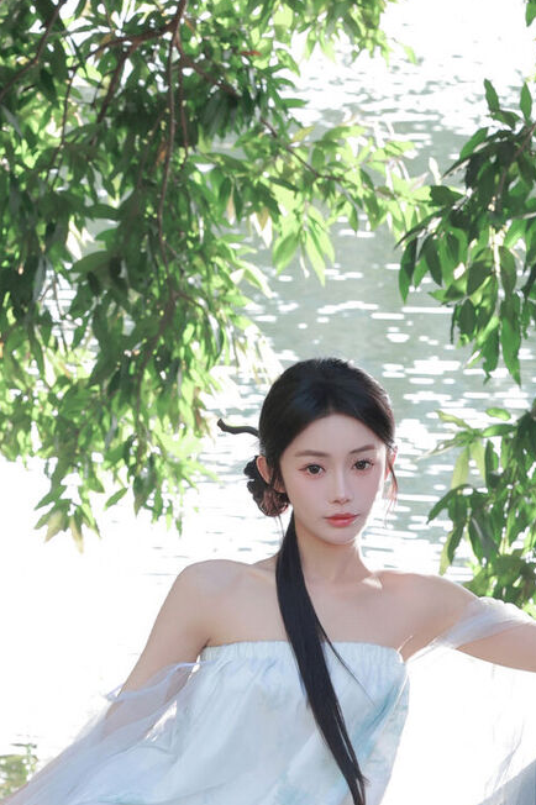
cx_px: 203
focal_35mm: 203
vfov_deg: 10.1
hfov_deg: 6.8
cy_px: 373
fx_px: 4538
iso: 1600
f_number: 8
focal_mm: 85
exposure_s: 1/160
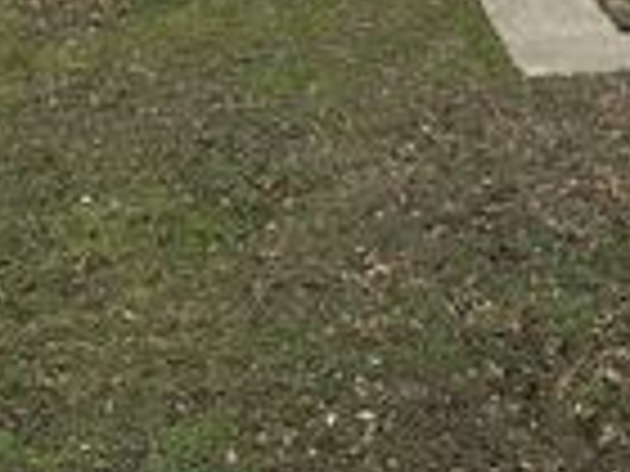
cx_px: 500
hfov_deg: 22.5
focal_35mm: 86
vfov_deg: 15.2
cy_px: -344
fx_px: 1565
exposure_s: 1/1227
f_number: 1.78
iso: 80
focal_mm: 6.86
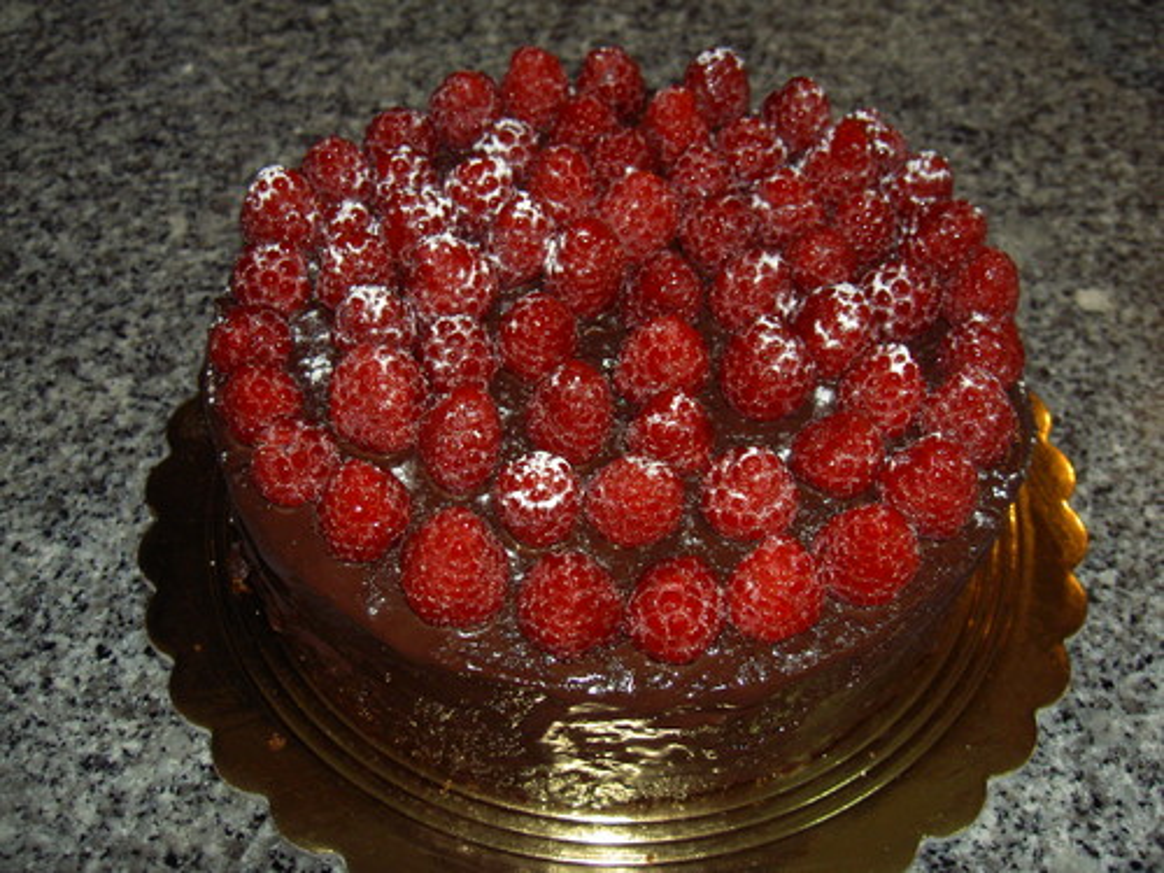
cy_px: 436
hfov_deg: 47.9
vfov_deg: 36.8
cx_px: 582
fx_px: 1311
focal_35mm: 39
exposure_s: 1/60
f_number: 2.8
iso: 200
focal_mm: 8
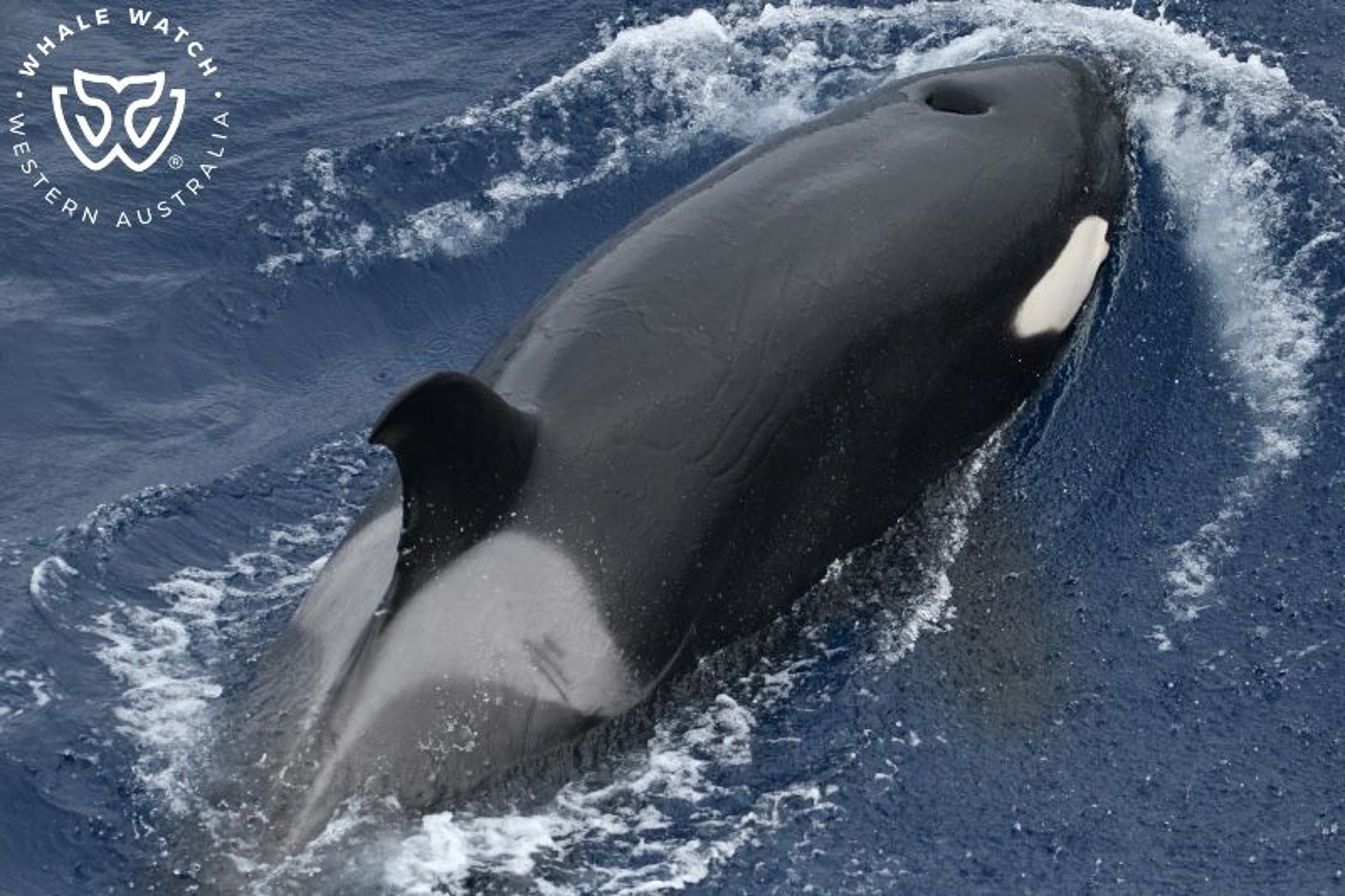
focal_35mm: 170
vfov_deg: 8.1
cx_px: 672
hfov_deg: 12.1
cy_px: 448
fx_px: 6350
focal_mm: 170
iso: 2000
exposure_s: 1/8000
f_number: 5.6
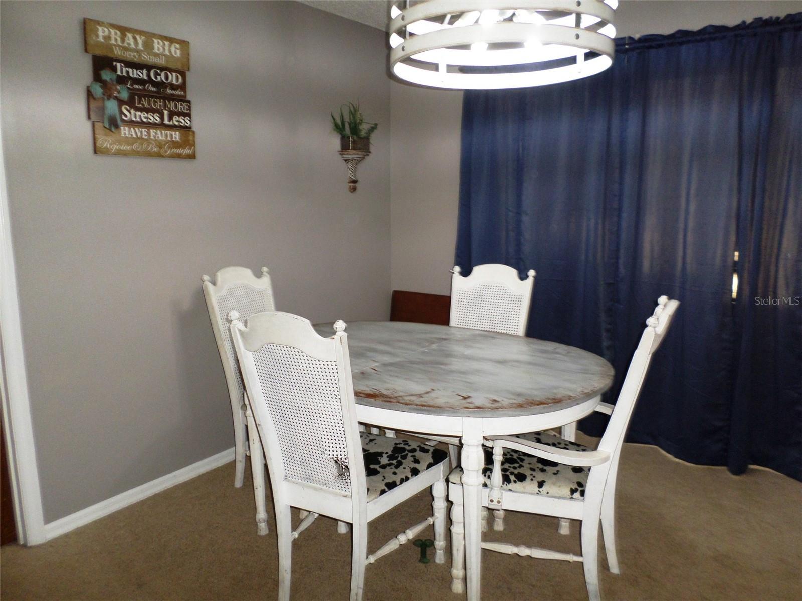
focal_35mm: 25
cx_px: 401
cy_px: 300
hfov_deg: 69.4
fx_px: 579
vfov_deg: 54.9
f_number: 2.5
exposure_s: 1/30
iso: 120
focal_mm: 4.5
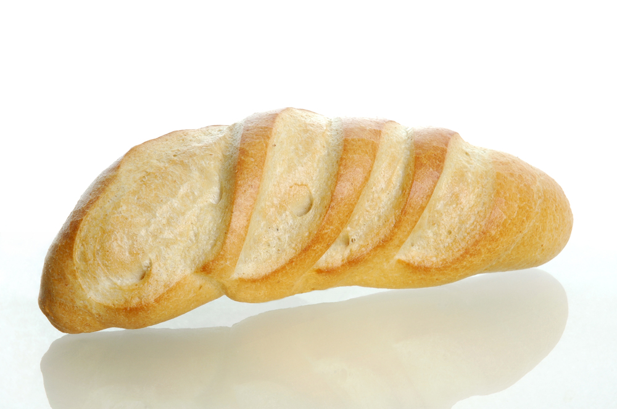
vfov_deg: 13.0
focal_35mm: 105
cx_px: 308
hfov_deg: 19.5
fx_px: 1797
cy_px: 204
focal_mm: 70
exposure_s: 1/60
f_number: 22
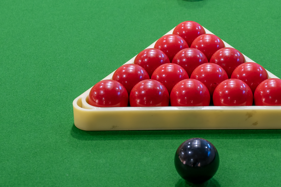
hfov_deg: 18.7
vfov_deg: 12.6
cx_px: 196
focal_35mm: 109
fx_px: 851
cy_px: 65
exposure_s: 1/8
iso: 400
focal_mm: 54
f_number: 7.1
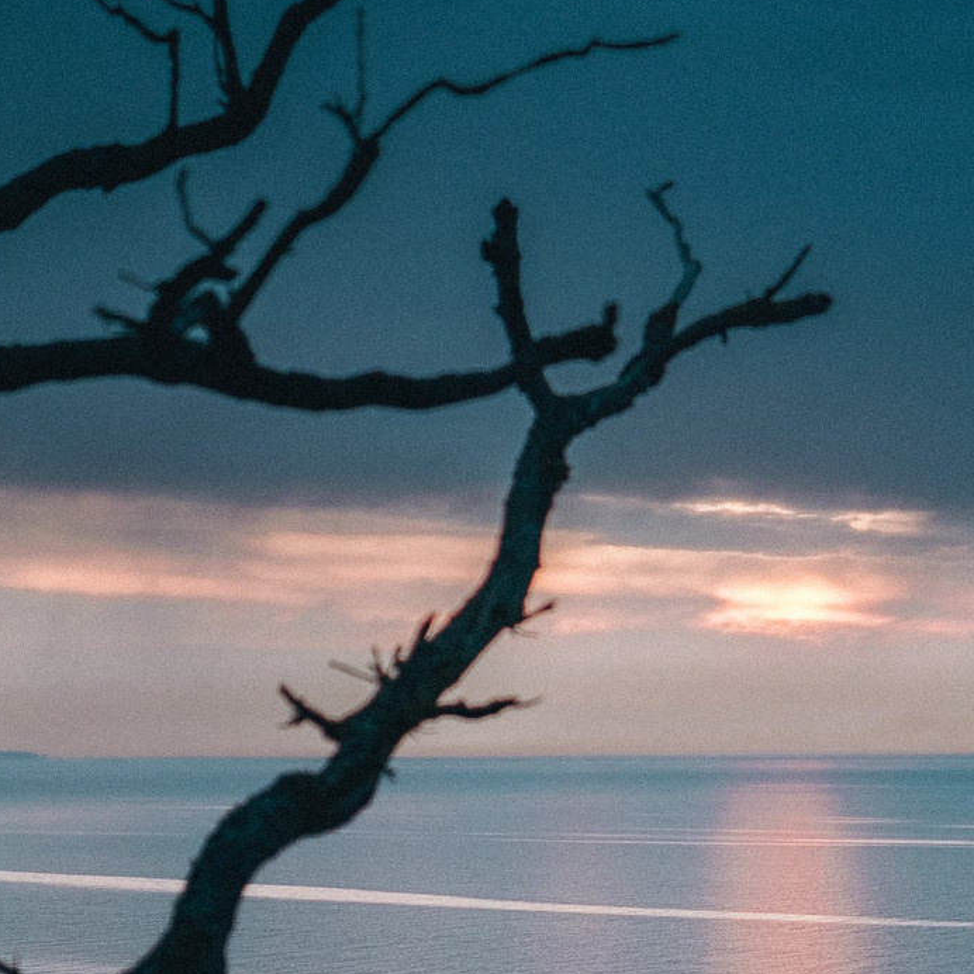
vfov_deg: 15.5
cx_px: 704
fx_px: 3502
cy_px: 1011
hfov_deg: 15.8
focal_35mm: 110
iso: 800
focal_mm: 23
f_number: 1.4
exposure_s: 1/800
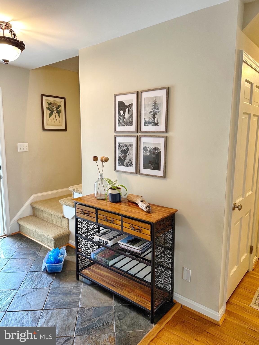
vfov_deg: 71.6
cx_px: 130
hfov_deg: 56.8
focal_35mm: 24
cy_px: 172
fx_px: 239
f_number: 1.78
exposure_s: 1/60
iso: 250
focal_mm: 6.86
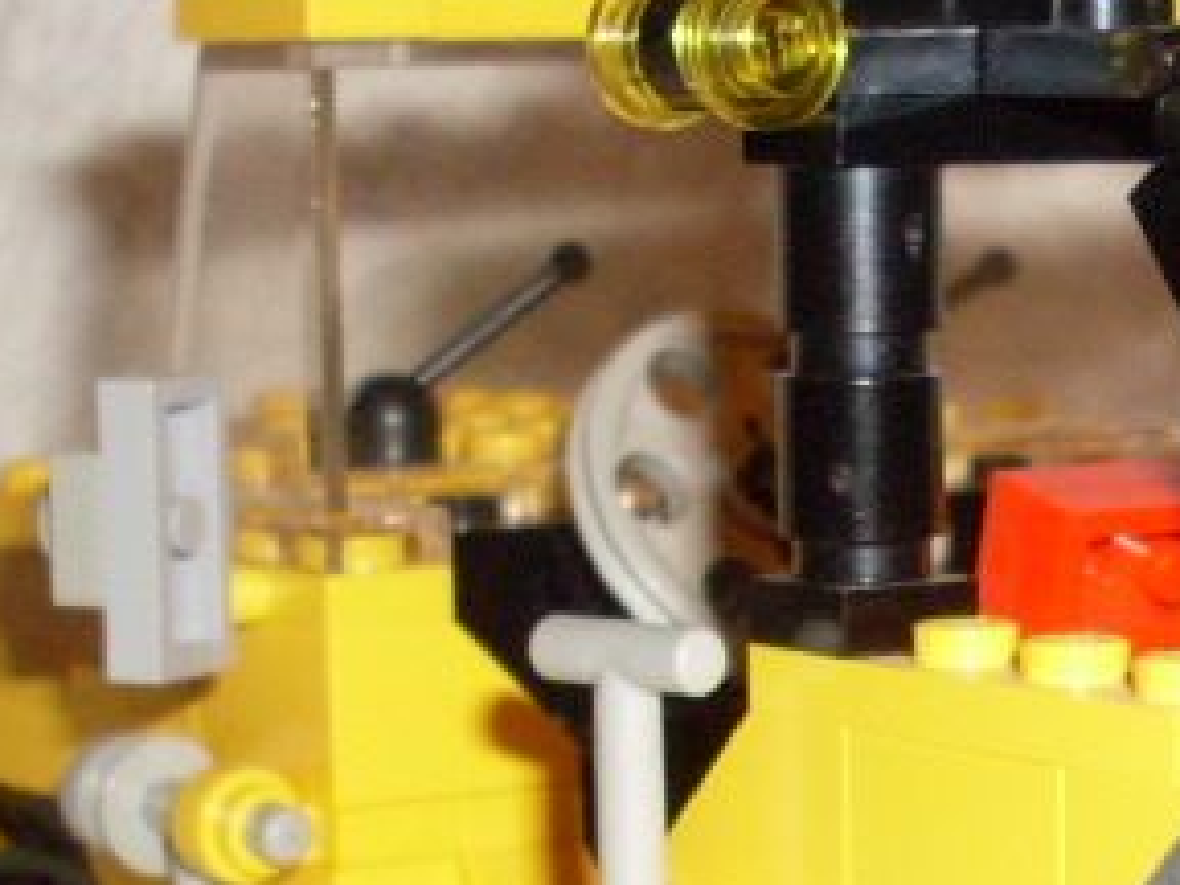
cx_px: 1229
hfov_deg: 14.3
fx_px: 4602
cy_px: 967
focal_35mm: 135
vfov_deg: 10.8
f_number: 2.8
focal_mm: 6.3
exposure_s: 1/45
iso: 100
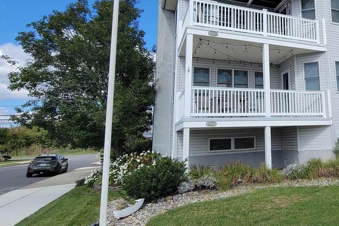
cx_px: 298
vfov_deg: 47.3
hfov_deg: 58.7
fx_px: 254
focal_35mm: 27
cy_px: 80
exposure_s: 1/1542
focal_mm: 2.2
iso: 50
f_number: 2.2
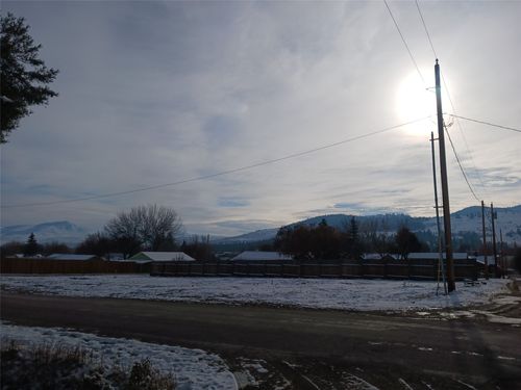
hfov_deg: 65.3
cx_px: 260
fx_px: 406
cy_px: 195
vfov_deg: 51.4
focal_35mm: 27
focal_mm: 4
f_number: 1.8
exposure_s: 1/1835
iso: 20
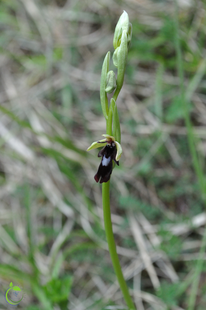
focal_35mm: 82
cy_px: 155
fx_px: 710
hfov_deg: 16.5
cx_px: 103
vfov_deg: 24.6
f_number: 10
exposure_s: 1/400
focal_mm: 55
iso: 2000
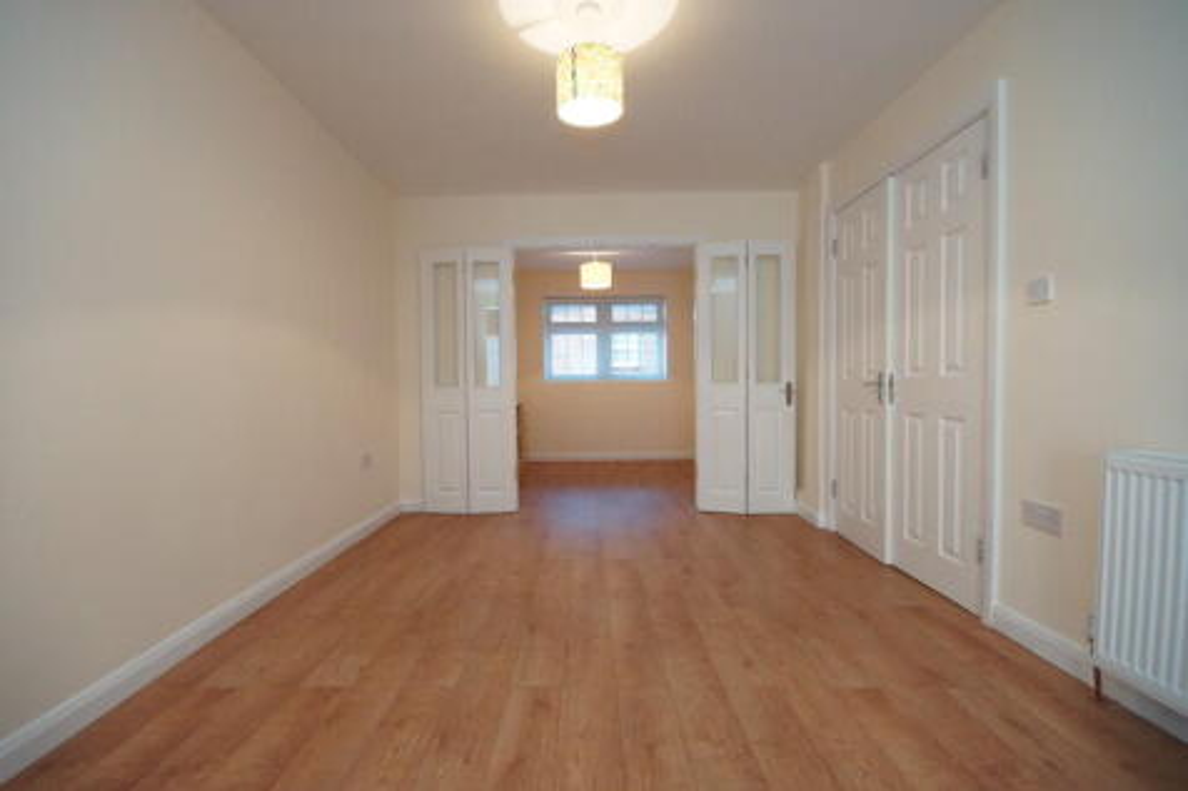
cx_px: 594
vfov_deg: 77.3
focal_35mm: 15
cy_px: 396
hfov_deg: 100.4
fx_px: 495
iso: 1600
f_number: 8
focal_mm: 10
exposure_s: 1/40
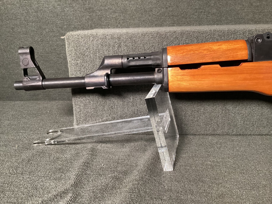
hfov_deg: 58.3
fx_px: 244
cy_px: 102
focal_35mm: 31
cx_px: 136
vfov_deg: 45.4
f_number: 2.4
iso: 320
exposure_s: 1/50
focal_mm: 3.3
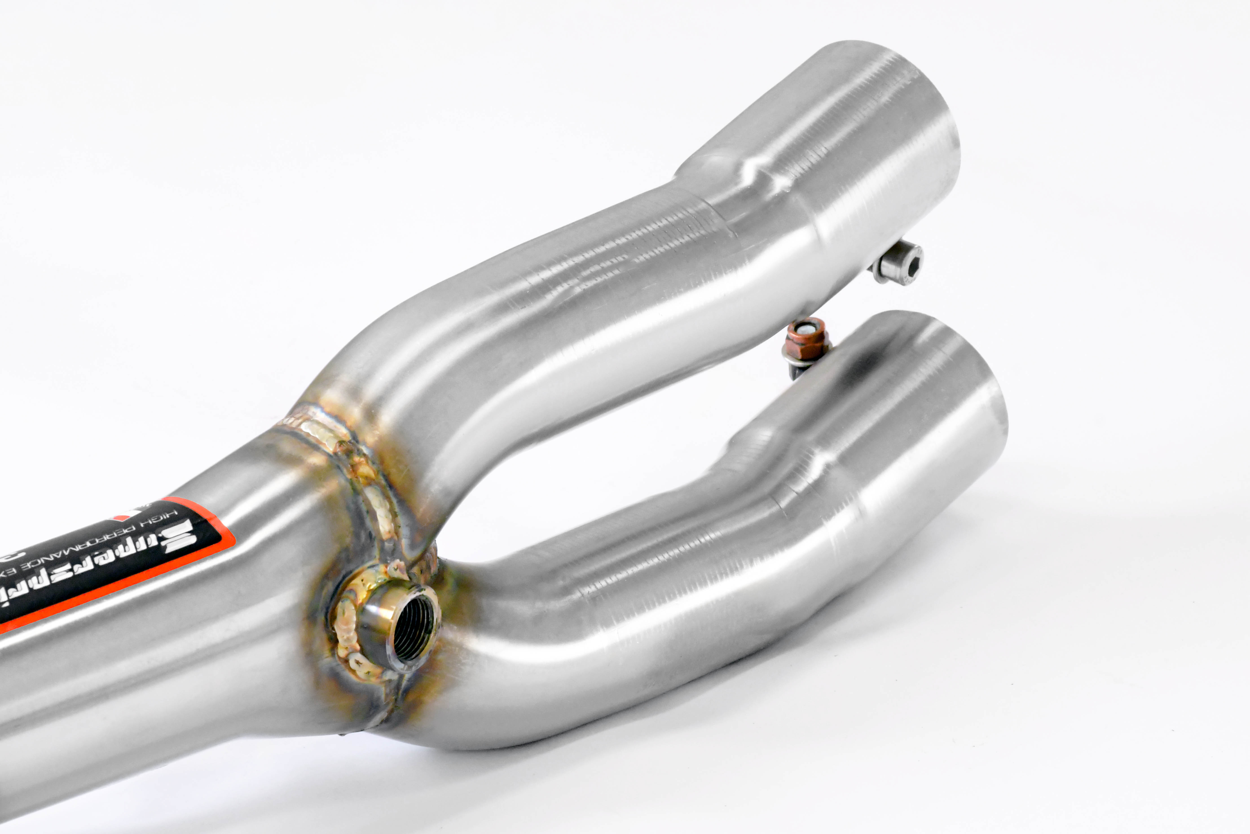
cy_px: 417
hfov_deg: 14.4
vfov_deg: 9.7
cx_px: 625
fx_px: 4930
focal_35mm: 142
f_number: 13
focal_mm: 95
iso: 2500
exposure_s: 1/125
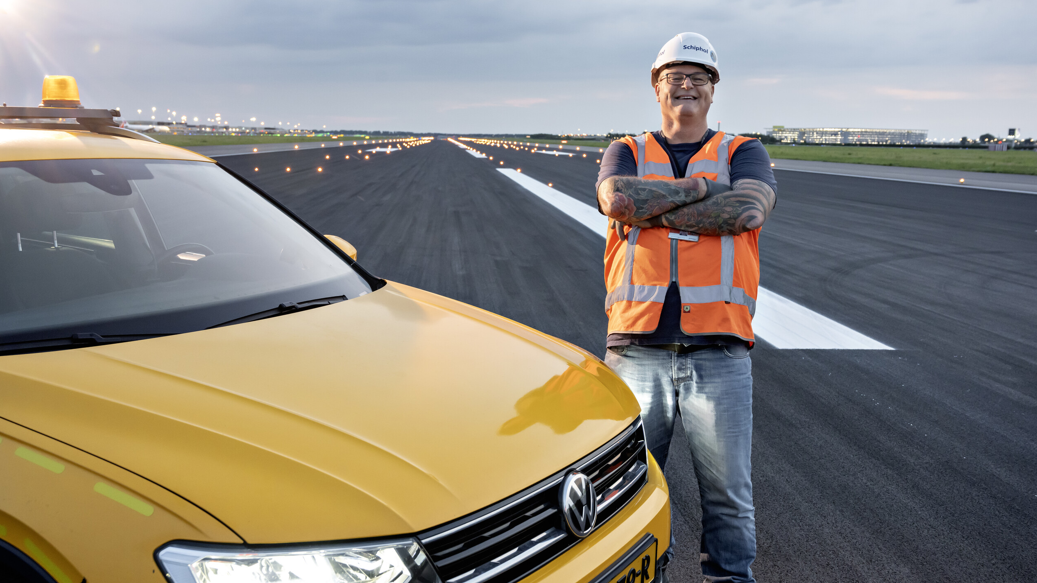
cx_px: 520
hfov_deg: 54.6
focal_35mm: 37
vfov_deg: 32.4
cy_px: 282
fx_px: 1004
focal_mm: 34.5
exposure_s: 1/30
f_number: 5.6
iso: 2000
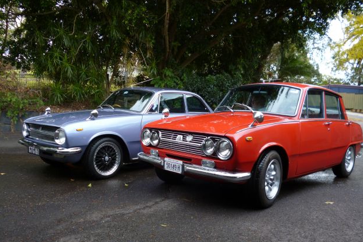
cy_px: 137
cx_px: 186
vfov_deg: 43.5
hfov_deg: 61.9
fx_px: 302
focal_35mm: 30
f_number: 3.1
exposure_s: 1/80
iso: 100
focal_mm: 5
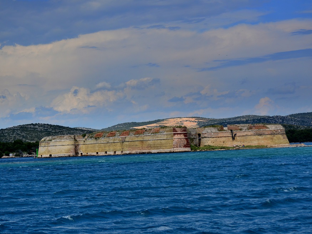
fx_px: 1036
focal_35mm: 115
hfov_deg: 17.1
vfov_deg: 12.9
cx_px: 167
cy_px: 116
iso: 400
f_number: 4.5
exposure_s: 1/4000
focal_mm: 70
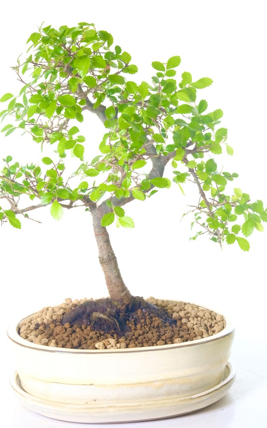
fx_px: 1269
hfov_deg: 12.0
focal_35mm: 109
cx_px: 129
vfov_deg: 19.1
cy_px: 215
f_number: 13
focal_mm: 70.5
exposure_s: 1/15
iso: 2000
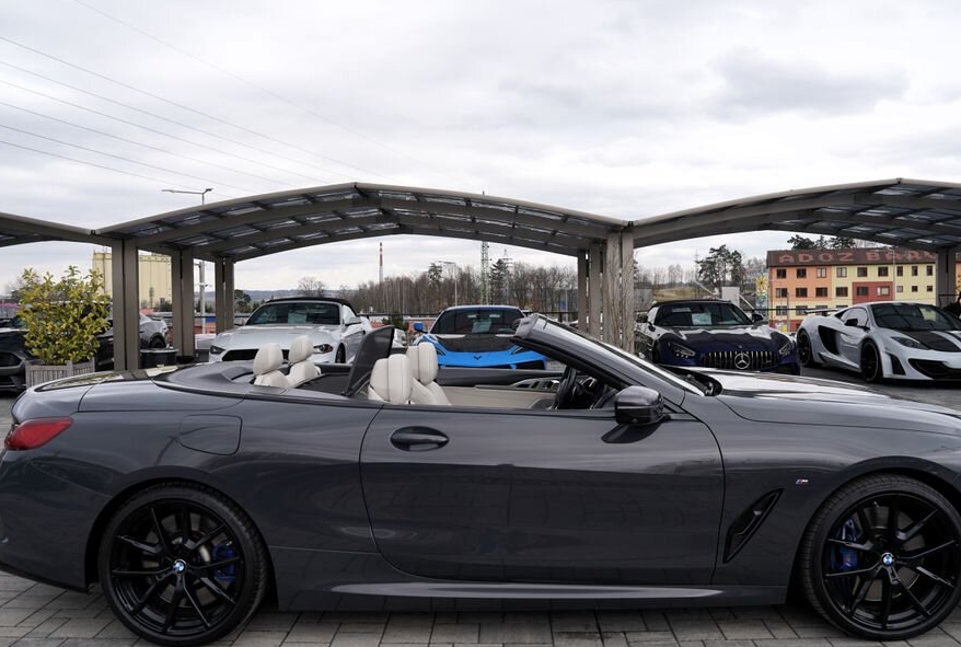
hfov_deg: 65.3
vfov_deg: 46.7
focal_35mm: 28
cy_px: 326
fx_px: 750
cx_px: 498
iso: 100
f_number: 6.3
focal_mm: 24
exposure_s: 1/160
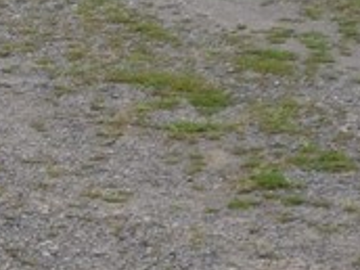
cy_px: -345
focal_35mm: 238
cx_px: -197
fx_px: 2475
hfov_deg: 8.1
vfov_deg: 6.0
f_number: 3.6
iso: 125
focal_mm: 7.1
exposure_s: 1/200
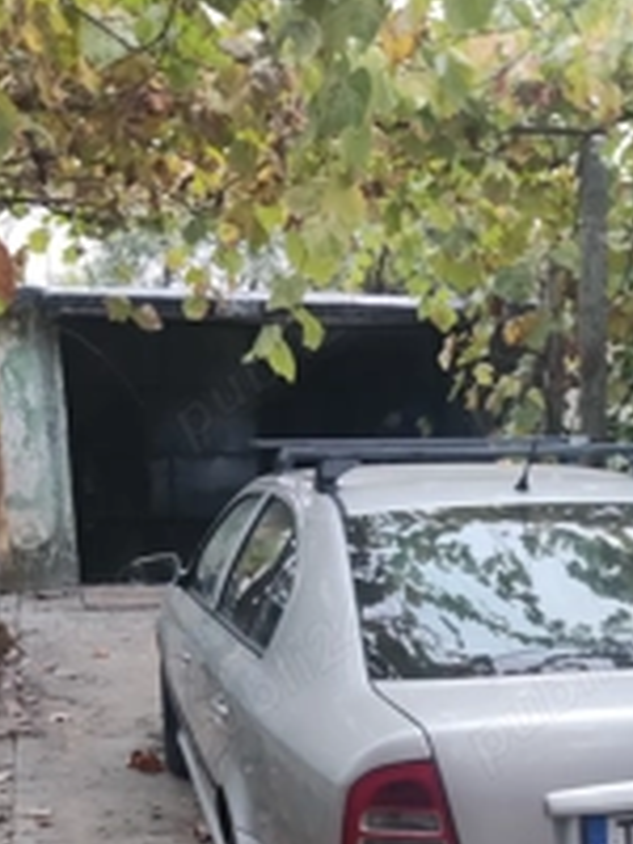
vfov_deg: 36.3
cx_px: 456
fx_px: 1219
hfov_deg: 28.8
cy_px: 730
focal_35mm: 50
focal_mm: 4.71
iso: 164
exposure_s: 1/50
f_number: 1.79
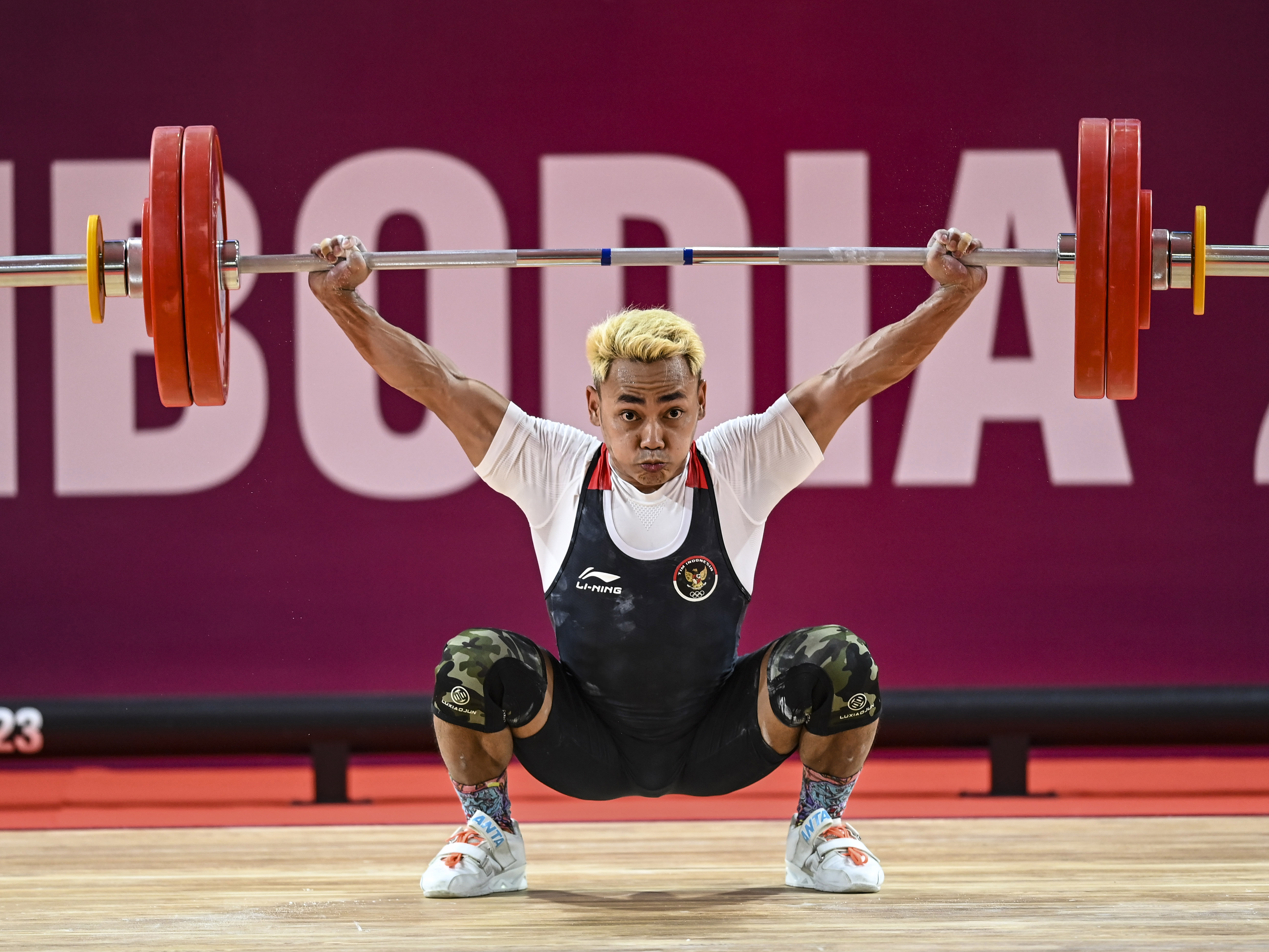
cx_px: 638
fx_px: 15873
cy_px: 476
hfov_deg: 4.6
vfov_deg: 3.4
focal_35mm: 433
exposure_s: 1/400
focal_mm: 400
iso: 1800
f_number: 2.8
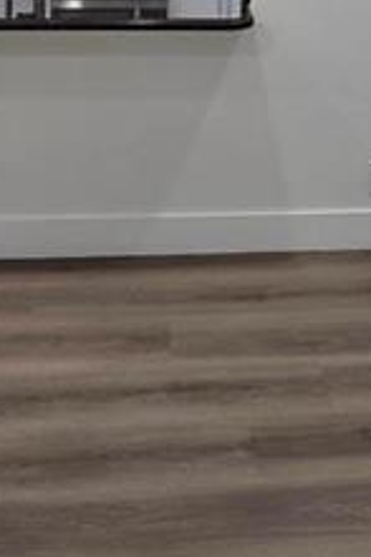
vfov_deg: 33.1
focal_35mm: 49
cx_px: 227
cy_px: -111
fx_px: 759
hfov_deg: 27.4
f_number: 2.2
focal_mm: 2.2
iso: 80
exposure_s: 1/60
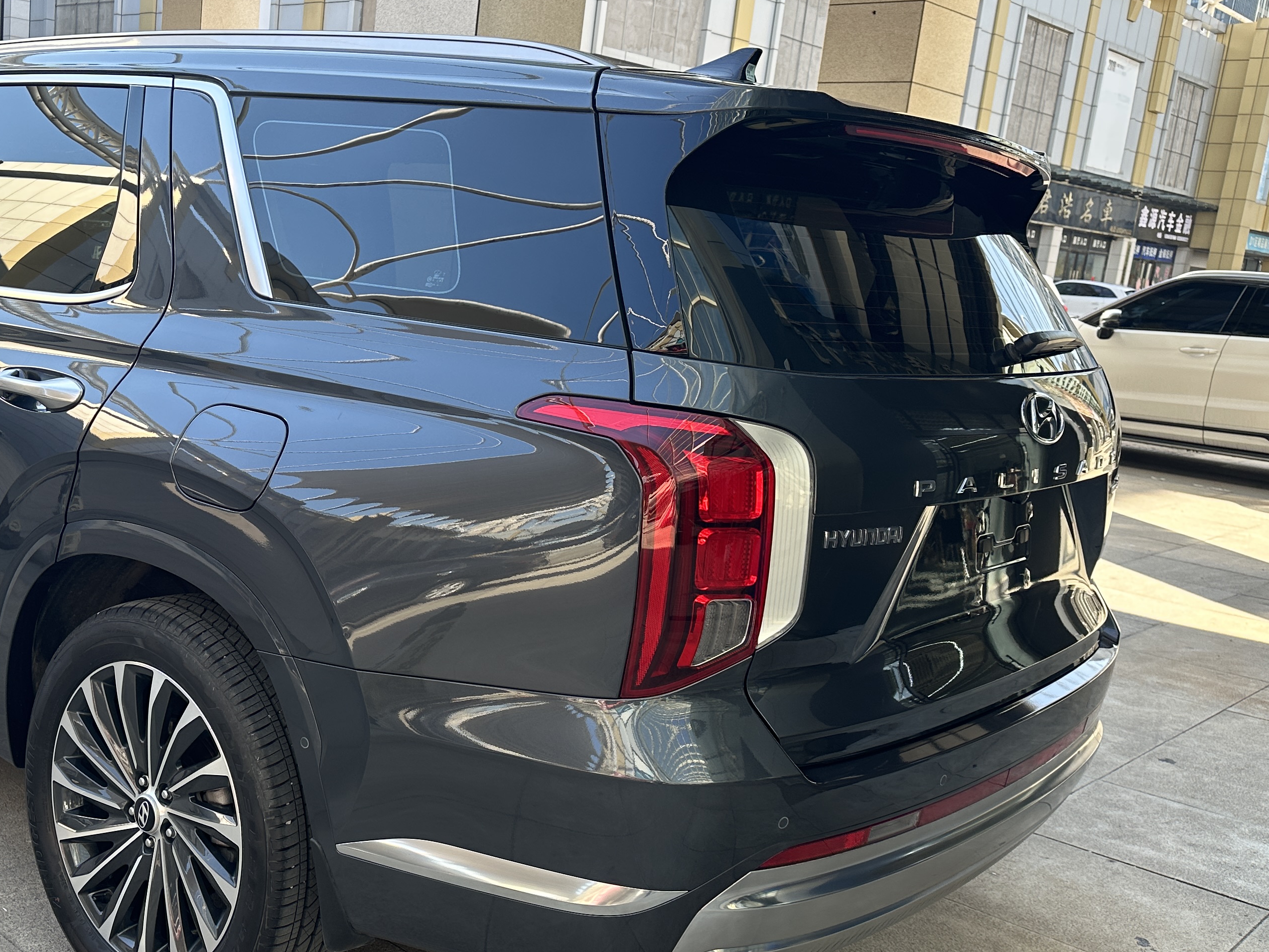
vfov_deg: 37.7
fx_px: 1393
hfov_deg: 47.8
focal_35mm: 38
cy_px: 531
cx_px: 378
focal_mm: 6.86
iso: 80
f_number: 1.78
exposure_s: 1/541
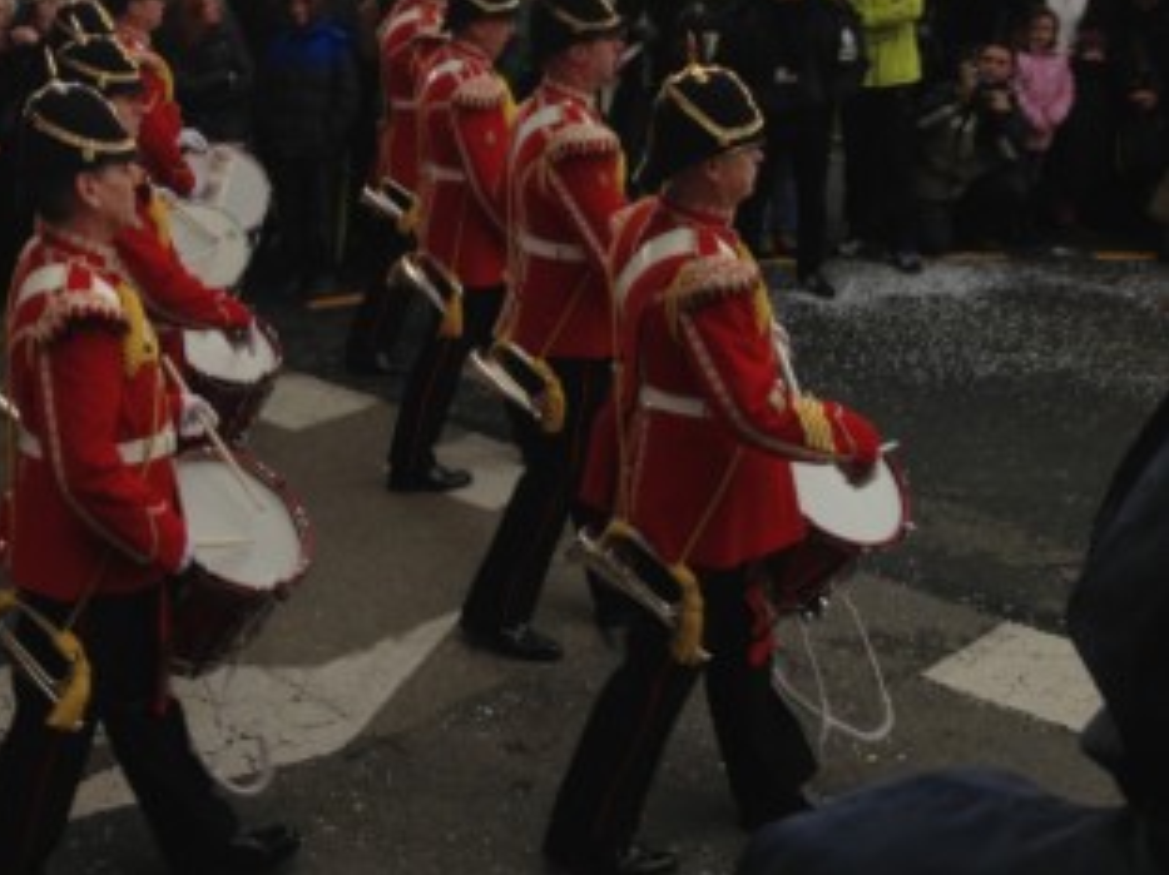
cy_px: 205
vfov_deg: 27.1
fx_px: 1789
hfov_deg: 35.0
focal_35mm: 53
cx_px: 233
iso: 50
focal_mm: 4.13
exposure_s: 1/120
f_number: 2.4
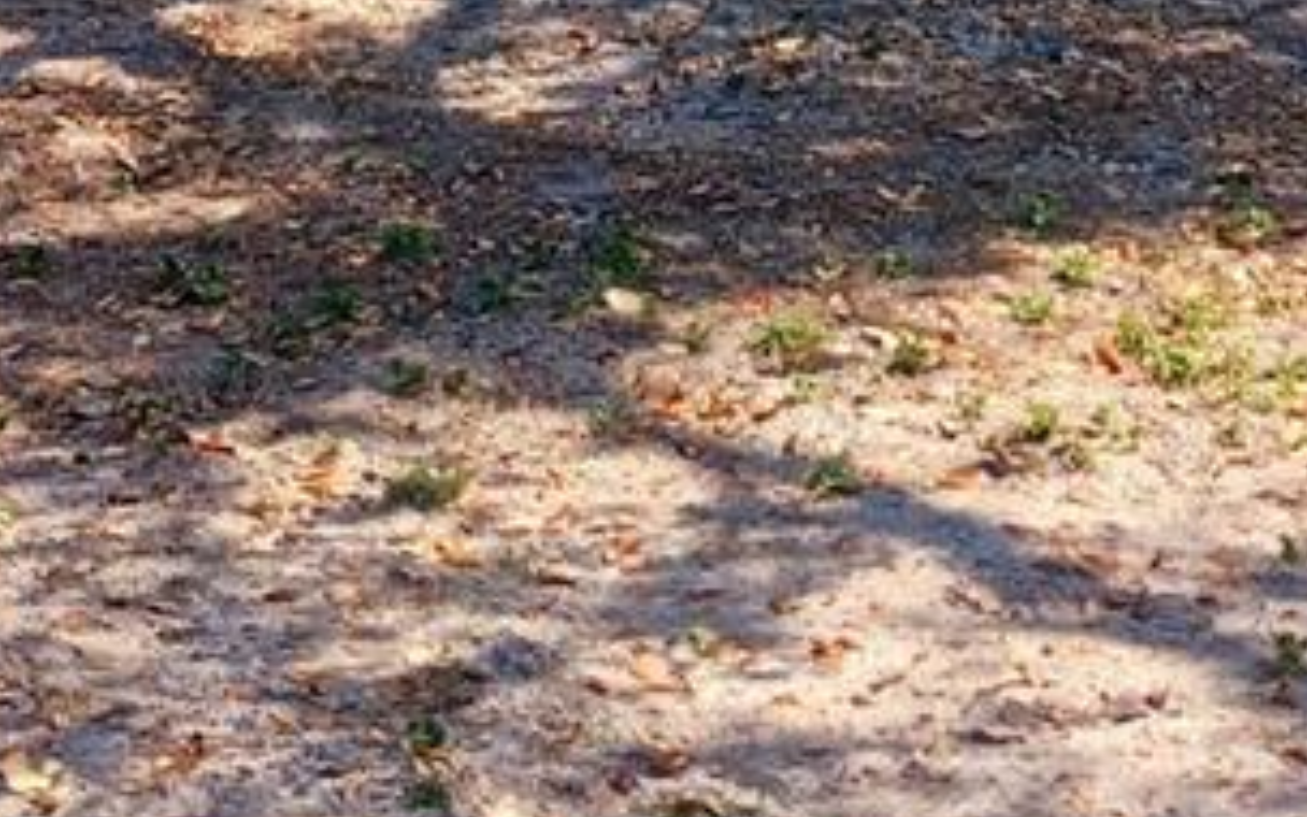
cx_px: 1195
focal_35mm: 113
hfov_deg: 18.1
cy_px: -735
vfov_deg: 10.7
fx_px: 4025
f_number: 1.8
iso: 20
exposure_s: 1/156
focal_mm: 4
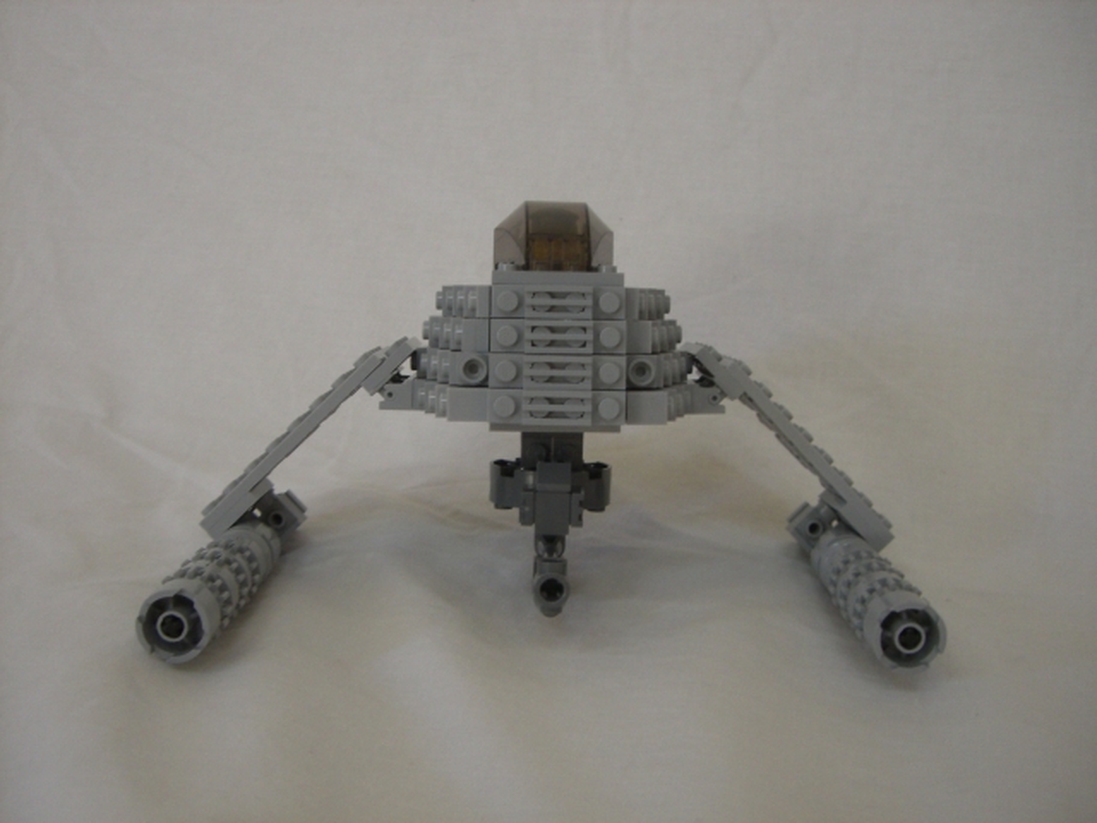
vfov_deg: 37.7
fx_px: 1204
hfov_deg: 49.0
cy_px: 412
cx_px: 548
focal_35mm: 38
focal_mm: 6.2
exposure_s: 1/40
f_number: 2.7
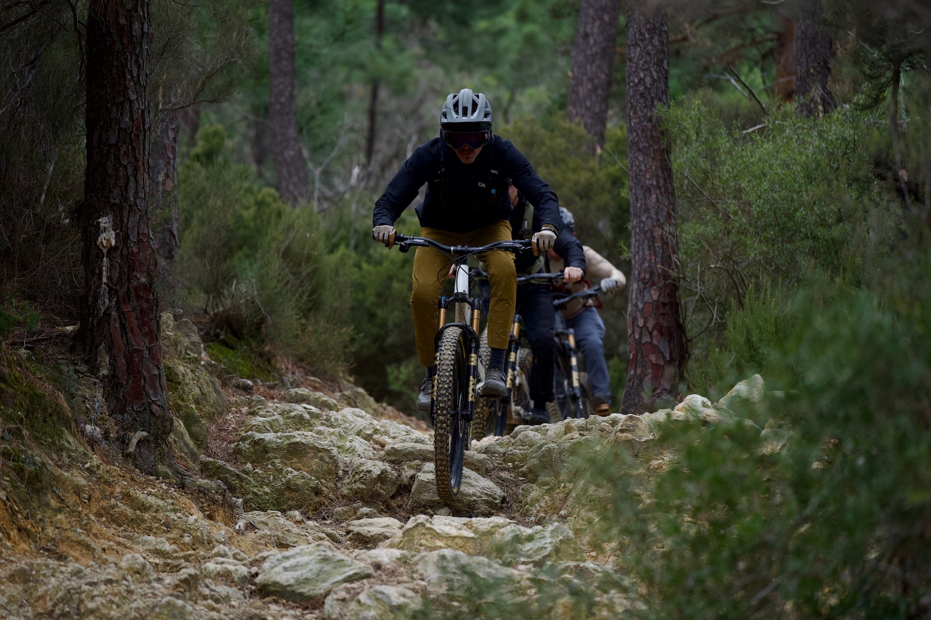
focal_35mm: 184
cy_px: 310
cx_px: 466
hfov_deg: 11.2
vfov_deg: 7.5
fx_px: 4758
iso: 800
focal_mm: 184
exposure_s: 1/1600
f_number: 4
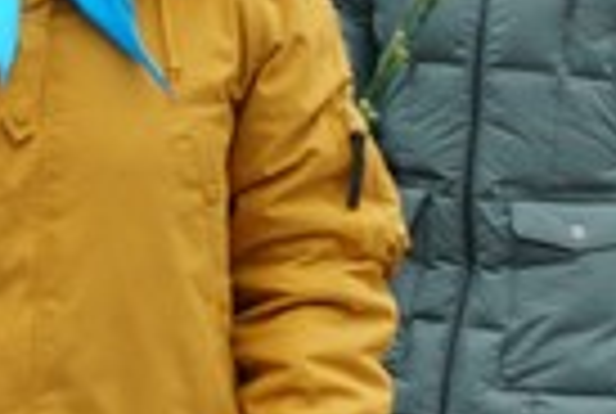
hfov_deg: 4.6
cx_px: -234
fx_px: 7665
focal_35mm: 447
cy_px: 446
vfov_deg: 3.1
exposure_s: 1/80
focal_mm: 40
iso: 250
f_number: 4.5
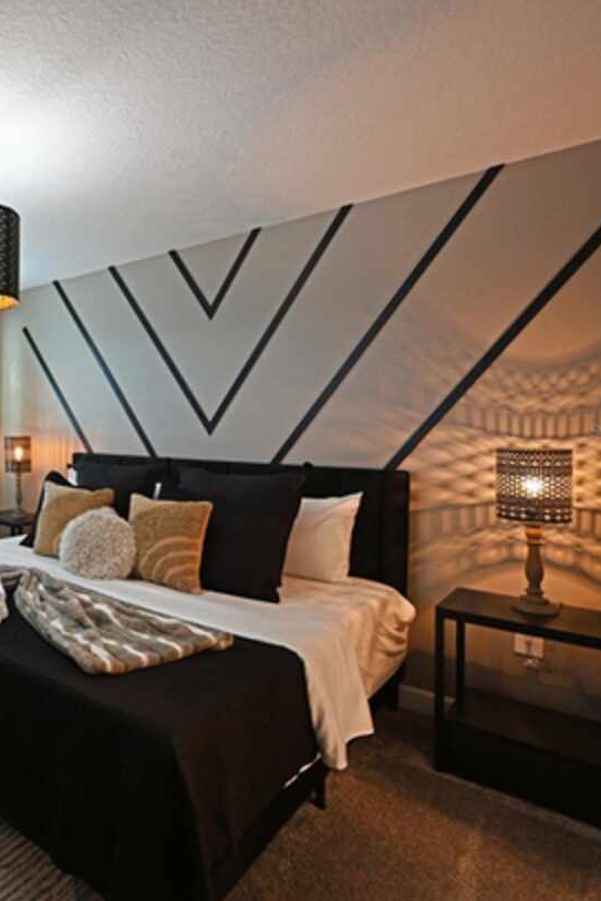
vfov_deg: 78.5
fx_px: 551
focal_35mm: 22
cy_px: 431
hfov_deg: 45.2
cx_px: -40
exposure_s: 1/125
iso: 1250
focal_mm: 14
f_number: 2.8
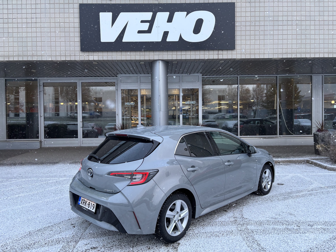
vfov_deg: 53.1
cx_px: 168
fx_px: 252
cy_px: 126
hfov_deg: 67.3
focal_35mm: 26
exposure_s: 1/121
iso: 50
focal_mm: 5.96
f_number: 1.6
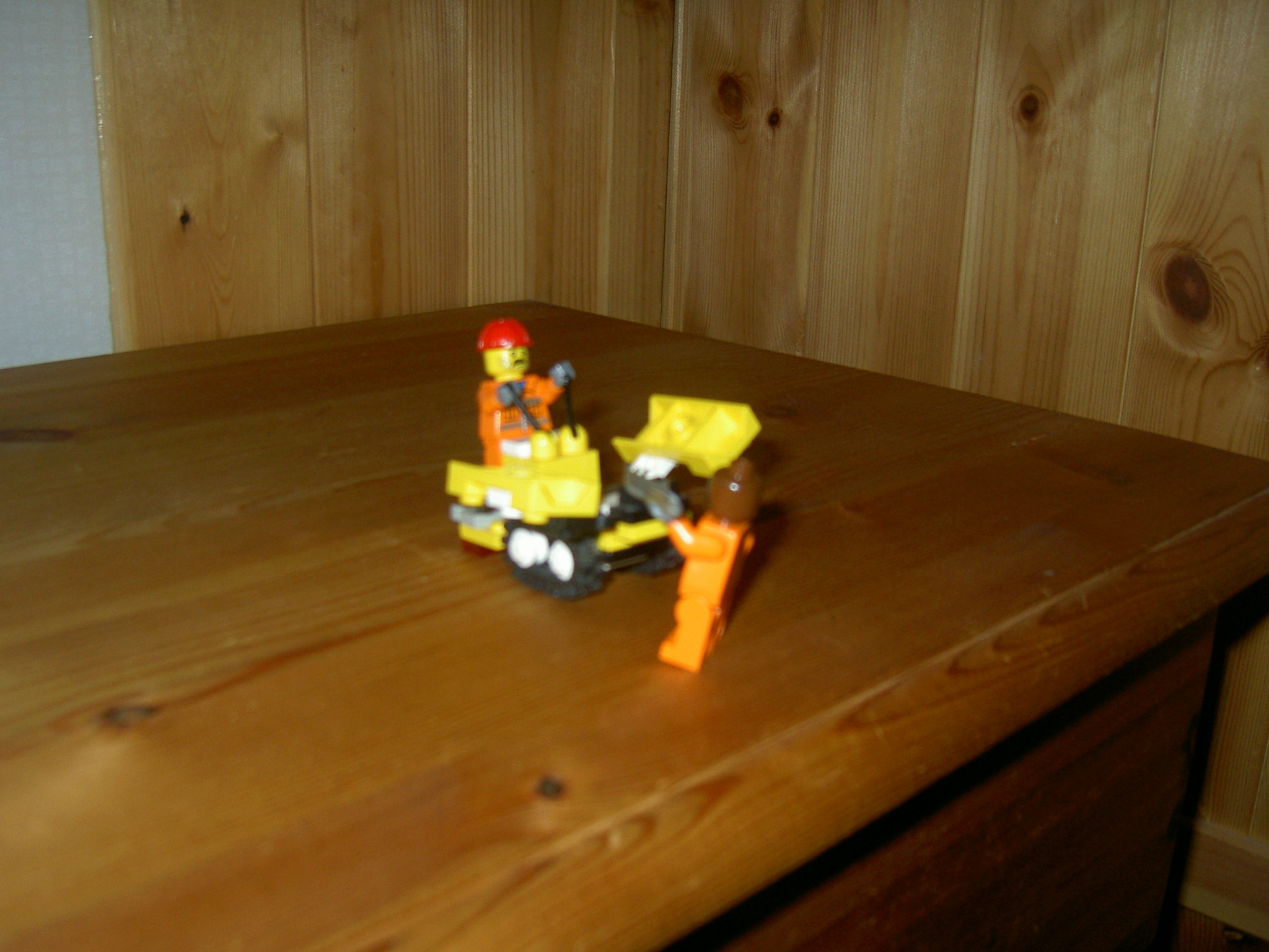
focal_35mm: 34
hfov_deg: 54.0
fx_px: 1246
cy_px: 476
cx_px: 634
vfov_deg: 41.8
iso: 100
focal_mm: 5.6
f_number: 2.8
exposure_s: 1/60
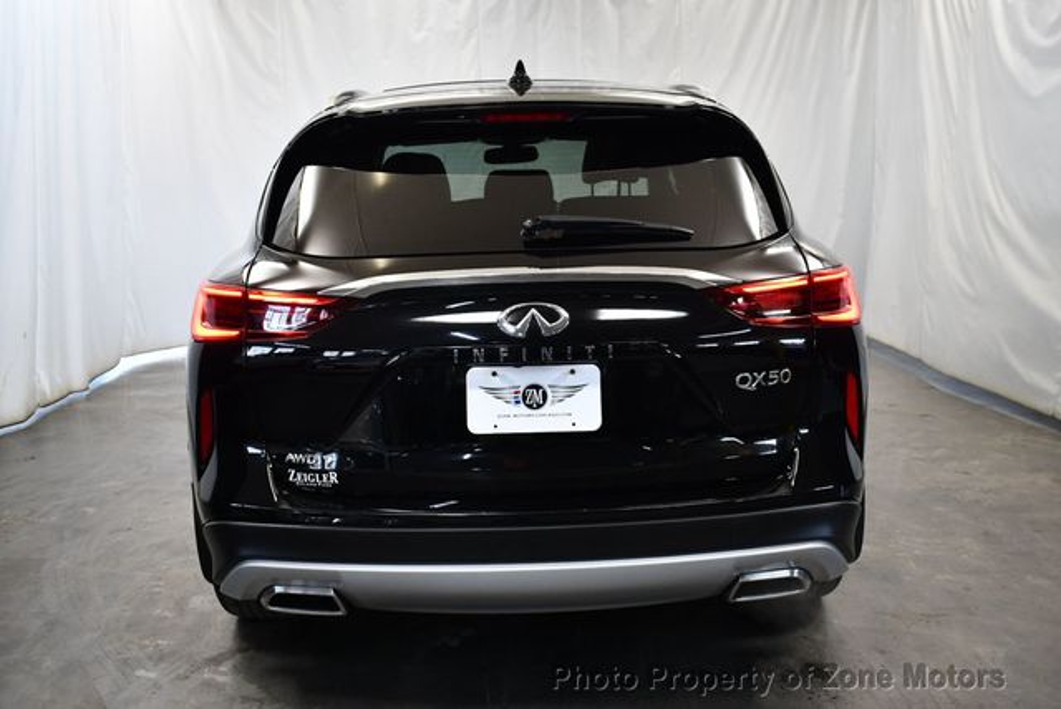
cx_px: 530
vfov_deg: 36.9
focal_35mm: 36
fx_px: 1062
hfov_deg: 53.1
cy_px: 354
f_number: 3.5
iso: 800
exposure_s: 1/160
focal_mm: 18
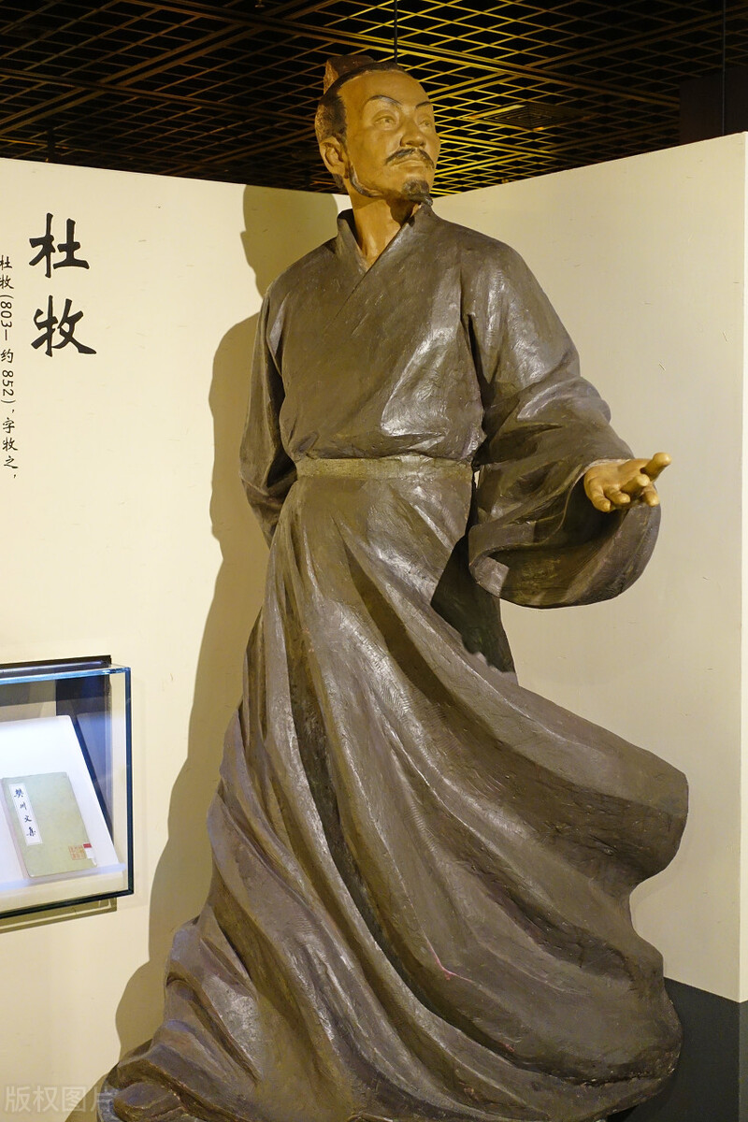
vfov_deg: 39.6
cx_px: 374
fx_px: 1558
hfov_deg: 27.0
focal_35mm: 50
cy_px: 561
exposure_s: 1/30
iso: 800
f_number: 2.8
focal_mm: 18.51
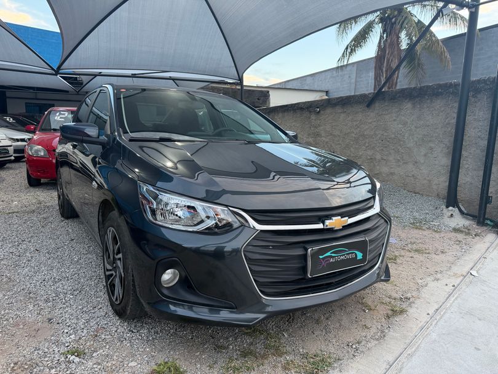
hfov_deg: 71.6
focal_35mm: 24
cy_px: 187
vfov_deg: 56.8
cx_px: 249
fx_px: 345
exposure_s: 1/120
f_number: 1.78
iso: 250
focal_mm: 6.76
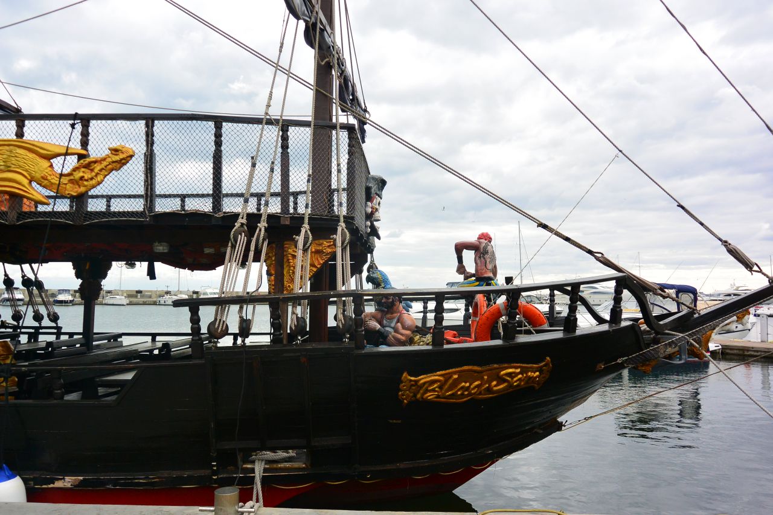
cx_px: 386
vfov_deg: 45.0
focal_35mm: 29
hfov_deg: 63.7
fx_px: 623
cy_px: 258
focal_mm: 11
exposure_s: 1/640
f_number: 4.5
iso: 160
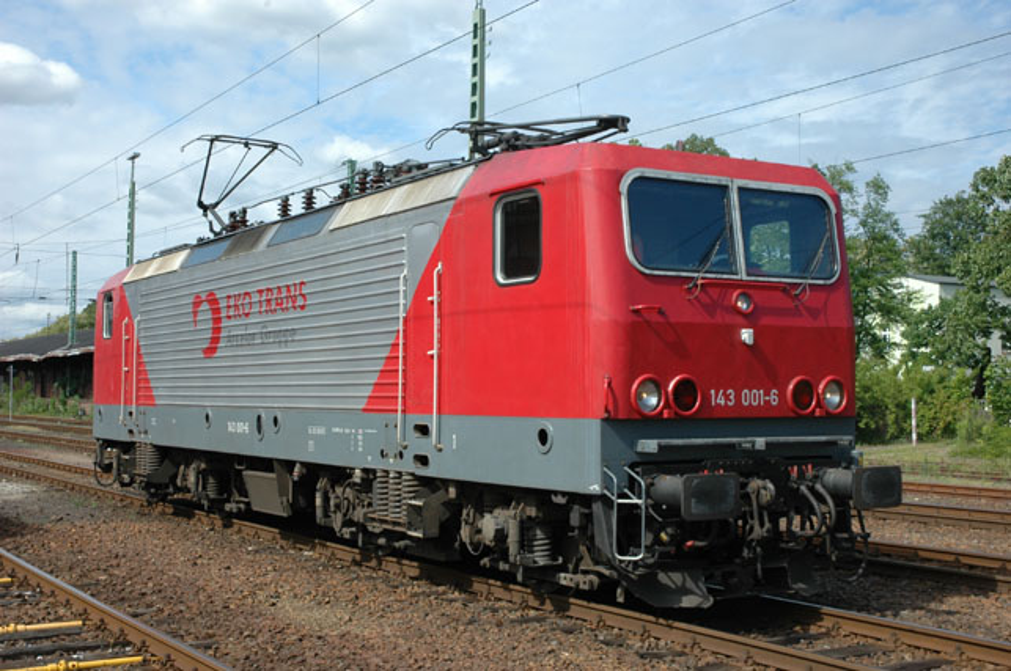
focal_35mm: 46
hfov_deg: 42.4
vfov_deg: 28.9
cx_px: 506
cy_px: 336
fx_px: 1304
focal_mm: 31
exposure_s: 1/125
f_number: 14
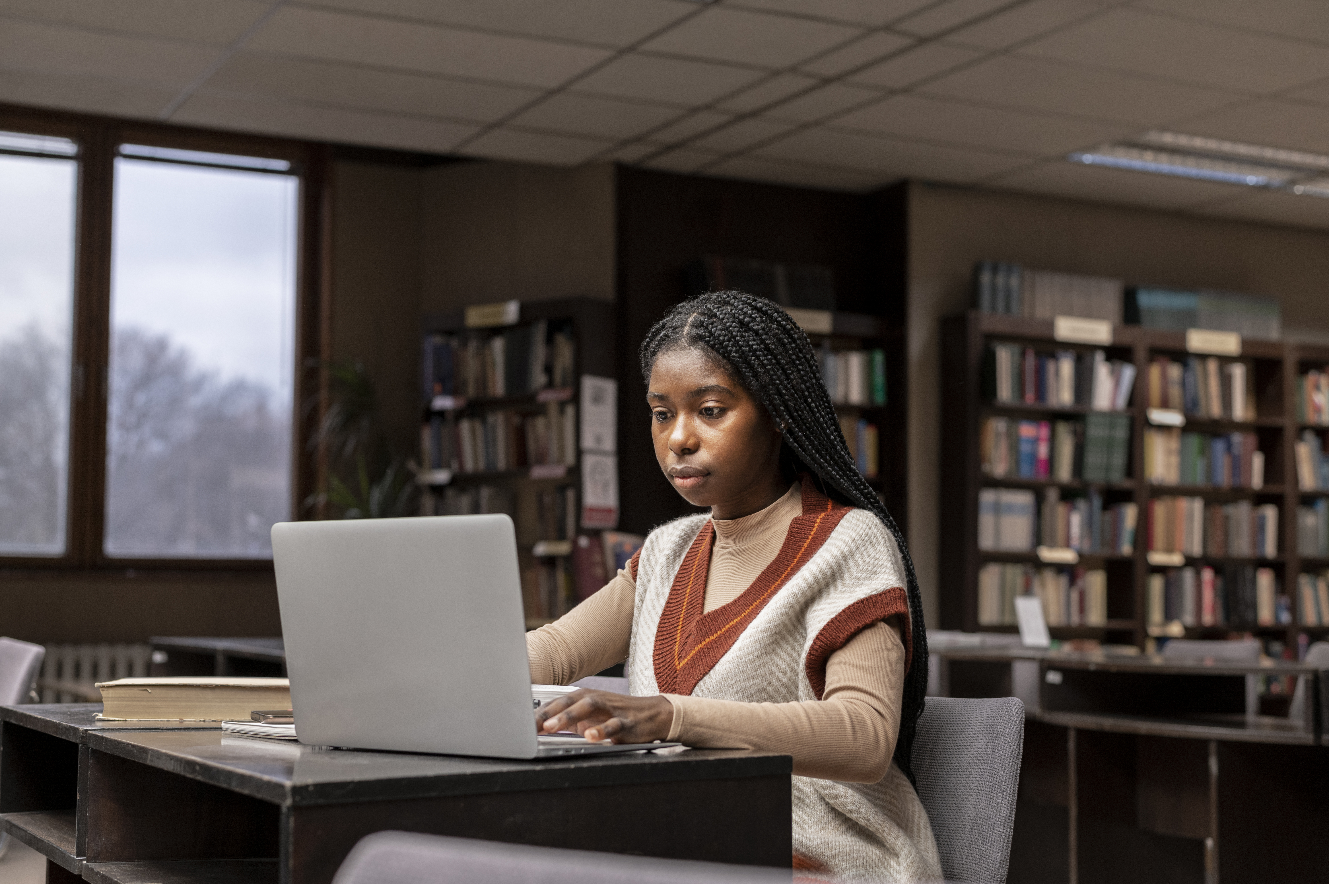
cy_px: 442
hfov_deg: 39.6
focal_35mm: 50
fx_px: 1845
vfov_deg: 27.0
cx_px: 664
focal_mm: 50
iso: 800
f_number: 3.2
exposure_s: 1/200
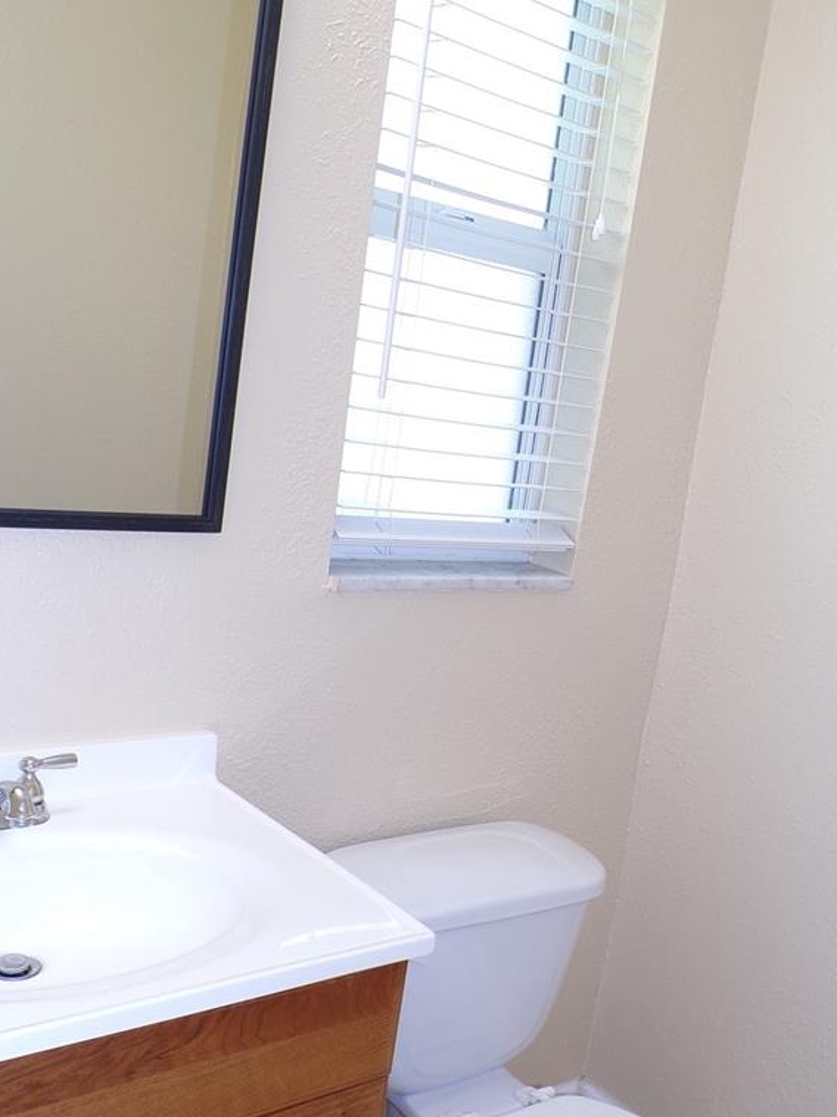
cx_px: 442
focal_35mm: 38
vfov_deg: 48.8
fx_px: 1226
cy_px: 637
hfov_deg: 37.7
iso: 100
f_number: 3
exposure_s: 1/40
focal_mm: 4.3
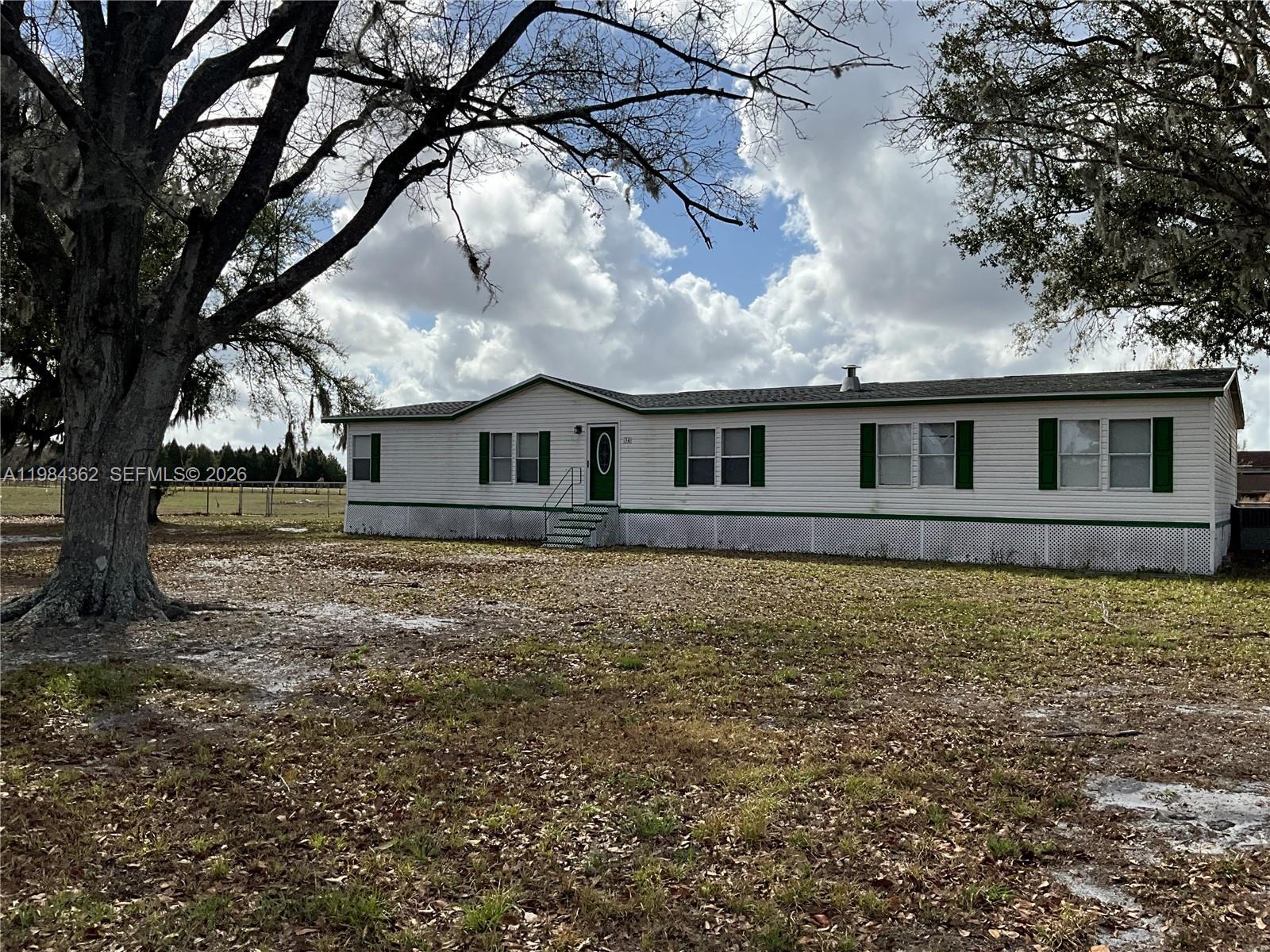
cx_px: 635
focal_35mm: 29
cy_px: 476
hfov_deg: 61.7
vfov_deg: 48.2
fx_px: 1064
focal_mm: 3
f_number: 1.8
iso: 25
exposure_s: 1/3788
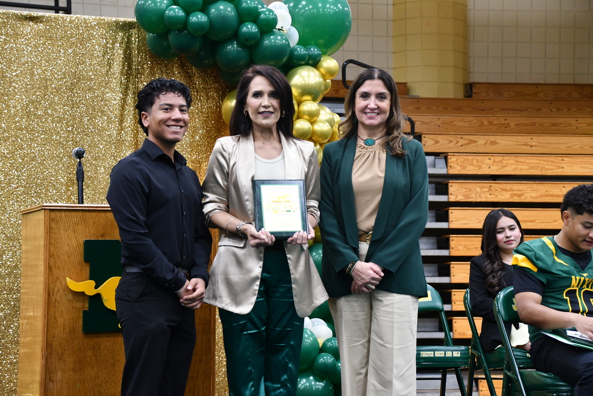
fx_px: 1285
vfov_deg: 17.5
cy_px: 198
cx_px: 296
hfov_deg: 26.0
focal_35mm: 78
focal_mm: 52
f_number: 4.8
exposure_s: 1/125
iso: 1400
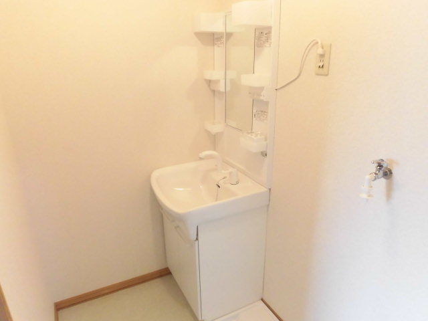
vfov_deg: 56.8
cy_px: 160
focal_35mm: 24
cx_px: 214
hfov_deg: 71.6
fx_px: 297
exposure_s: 1/25
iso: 400
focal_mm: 4.3
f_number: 3.1
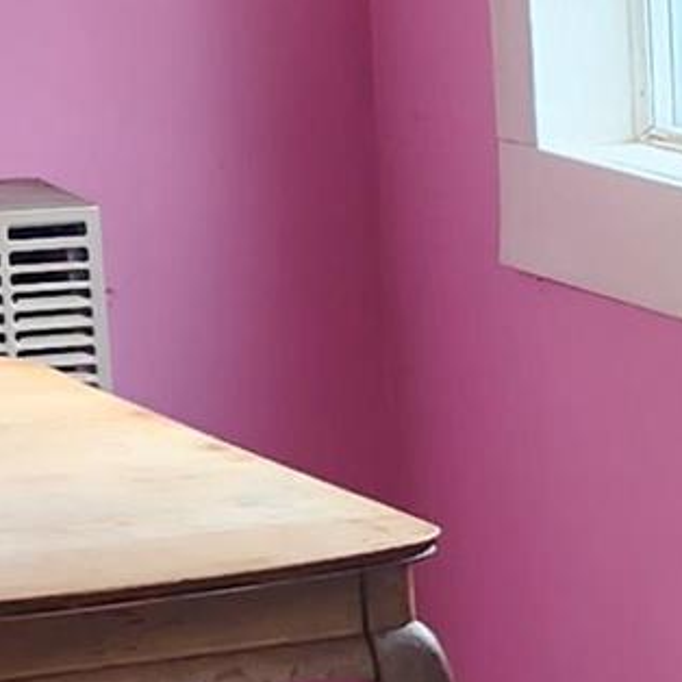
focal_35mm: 199
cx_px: 1666
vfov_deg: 8.7
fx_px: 4436
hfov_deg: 8.1
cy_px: 691
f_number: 1.8
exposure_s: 1/120
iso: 125
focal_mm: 5.4
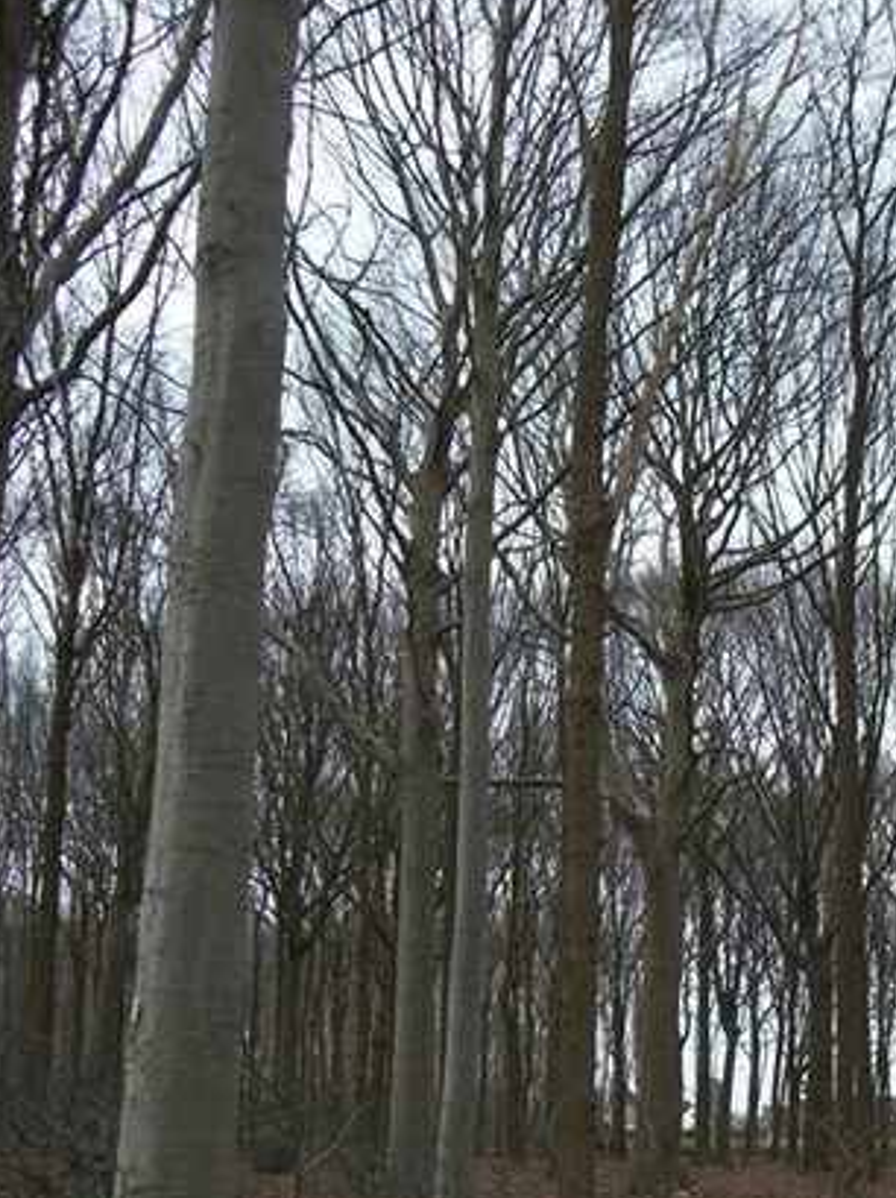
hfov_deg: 30.5
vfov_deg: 39.9
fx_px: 1625
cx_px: 635
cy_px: 808
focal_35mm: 47
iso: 80
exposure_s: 1/160
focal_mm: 5.7
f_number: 2.9
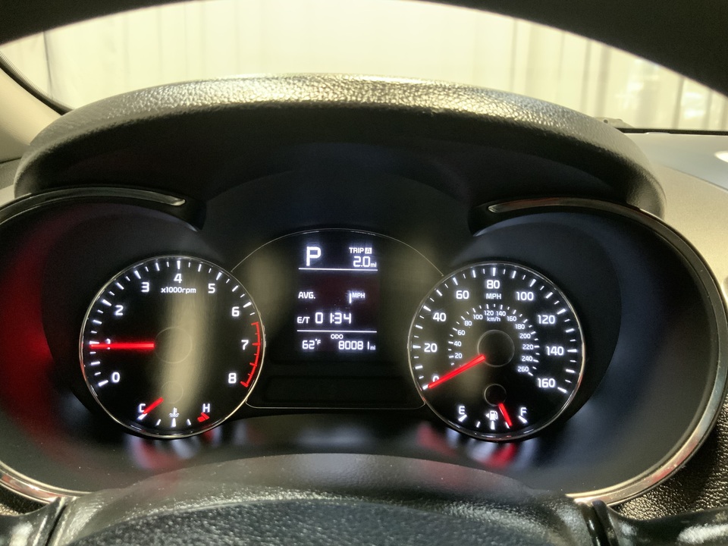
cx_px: 364
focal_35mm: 29
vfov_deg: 48.2
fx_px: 610
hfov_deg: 61.7
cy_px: 273
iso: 400
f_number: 1.8
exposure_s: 1/30
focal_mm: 3
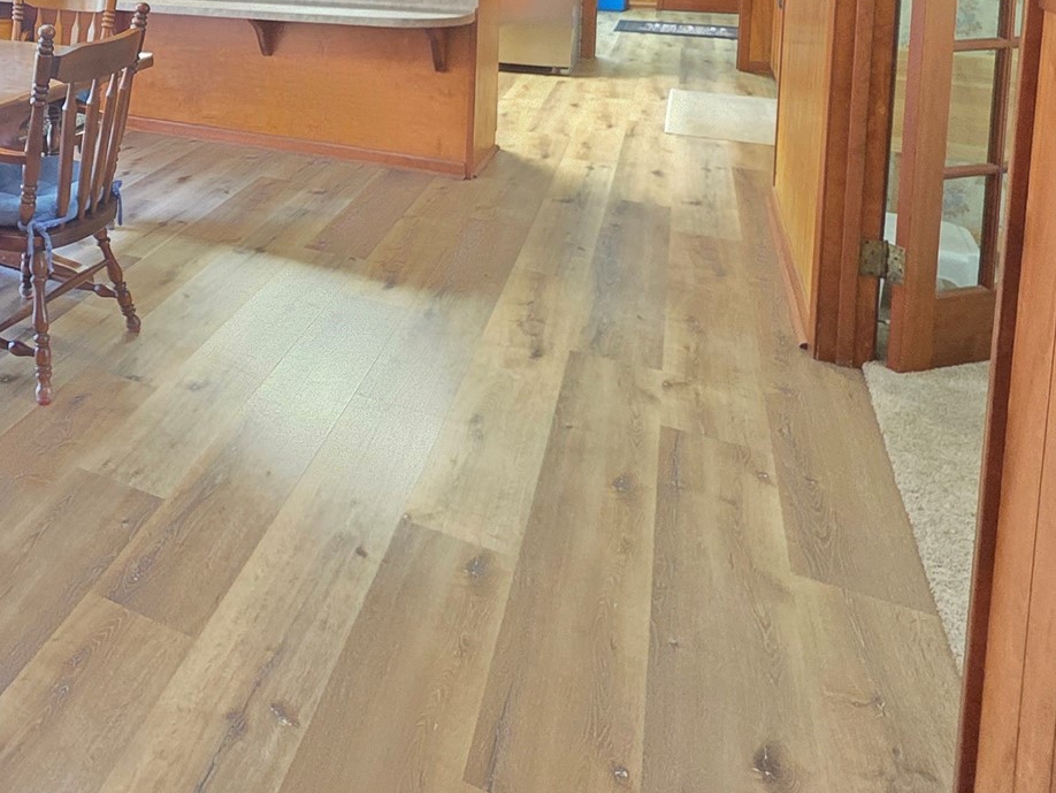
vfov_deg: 40.9
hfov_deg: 54.0
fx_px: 885
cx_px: 110
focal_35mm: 29
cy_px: -31
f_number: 1.9
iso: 1250
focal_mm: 2.2
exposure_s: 1/60
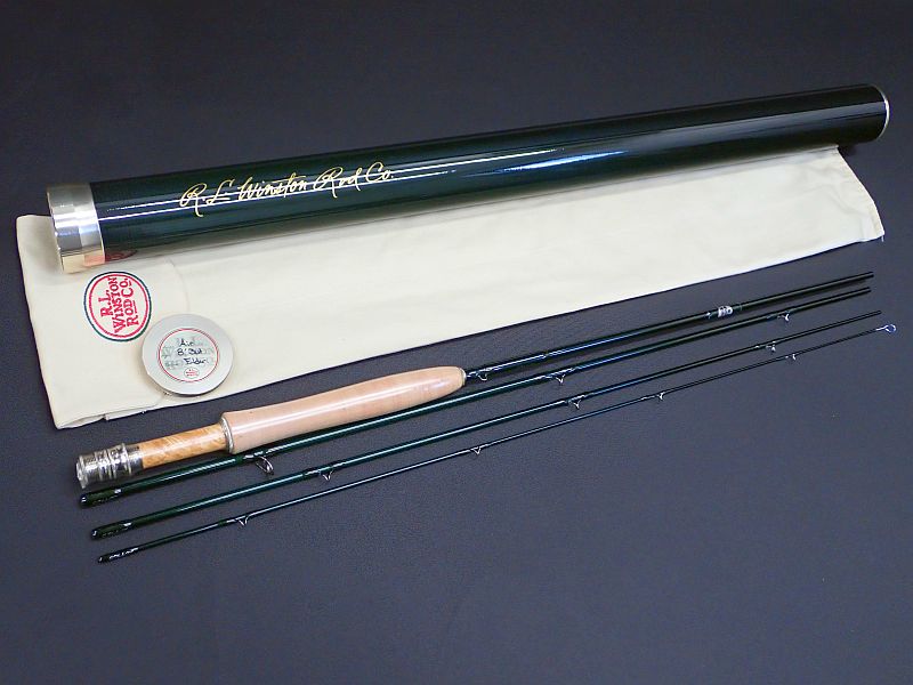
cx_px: 456
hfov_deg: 49.0
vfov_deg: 37.7
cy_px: 342
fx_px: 1002
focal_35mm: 38
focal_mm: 6.86
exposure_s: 1/40
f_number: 2.7
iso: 500
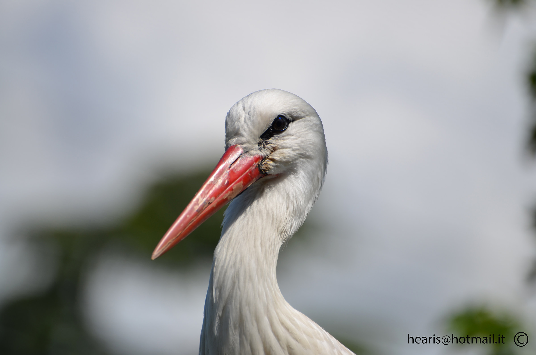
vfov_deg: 3.0
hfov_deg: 4.6
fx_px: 6685
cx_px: 268
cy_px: 178
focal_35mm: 450
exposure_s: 1/800
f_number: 5.6
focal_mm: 300
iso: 100
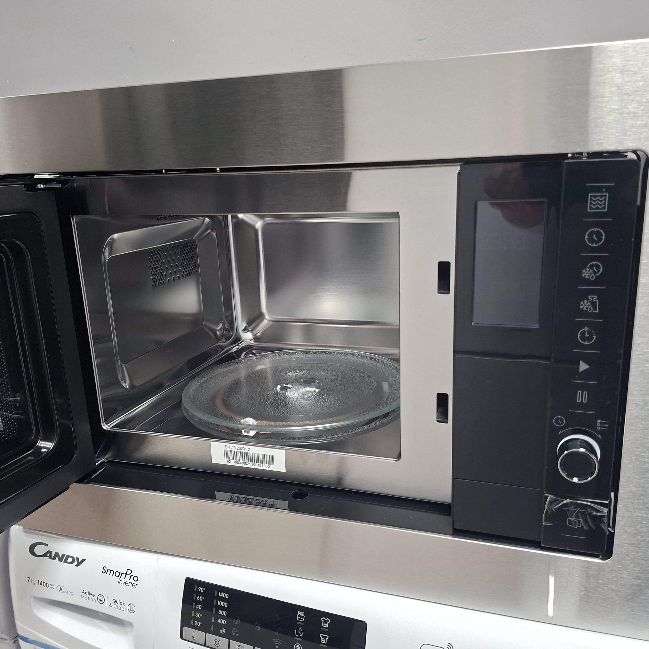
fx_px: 594
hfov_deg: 57.3
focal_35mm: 28
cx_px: 323
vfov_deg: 57.3
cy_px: 335
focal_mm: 5.54
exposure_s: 1/33
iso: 320
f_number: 1.8
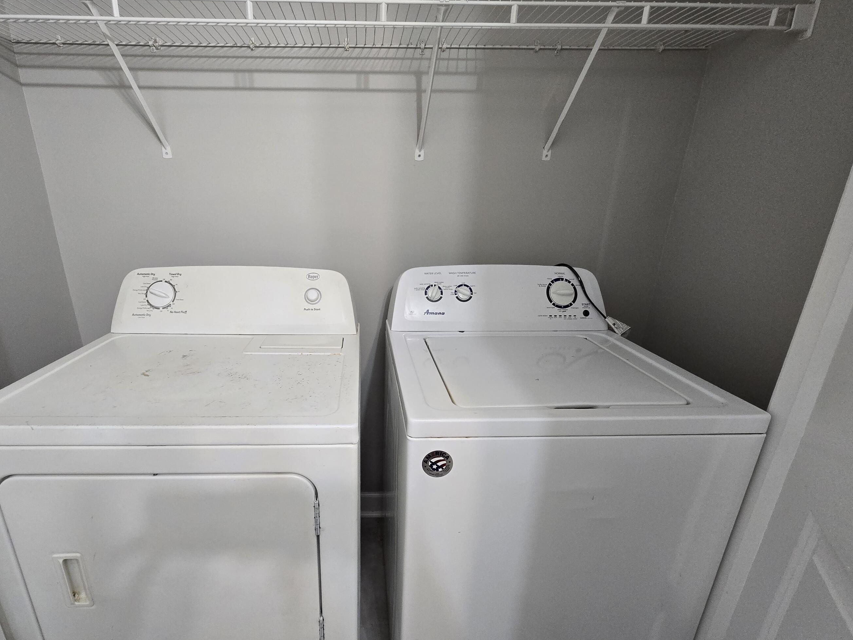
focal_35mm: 15
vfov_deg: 81.7
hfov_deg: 97.6
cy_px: 325
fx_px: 370
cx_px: 371
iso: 320
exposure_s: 1/60
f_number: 2.2
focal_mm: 2.2
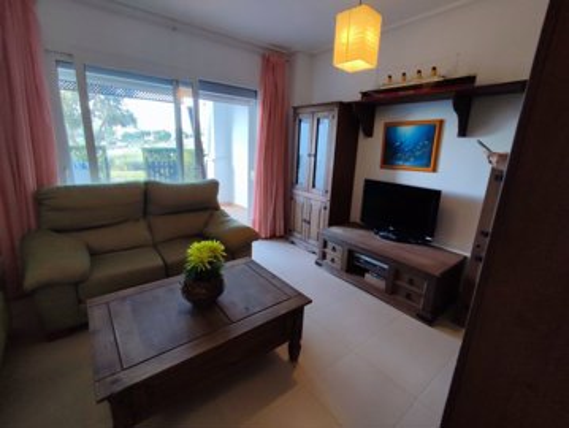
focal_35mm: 16
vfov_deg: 78.2
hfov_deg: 94.4
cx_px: 284
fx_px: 263
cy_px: 214
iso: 85
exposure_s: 1/50
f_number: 2.2
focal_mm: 1.65
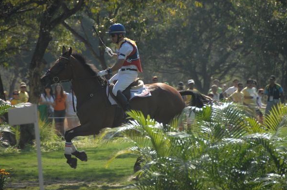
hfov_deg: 6.4
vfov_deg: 4.2
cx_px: 137
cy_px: 95
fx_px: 2580
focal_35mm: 324
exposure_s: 1/500
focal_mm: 200
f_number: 5.6
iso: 200
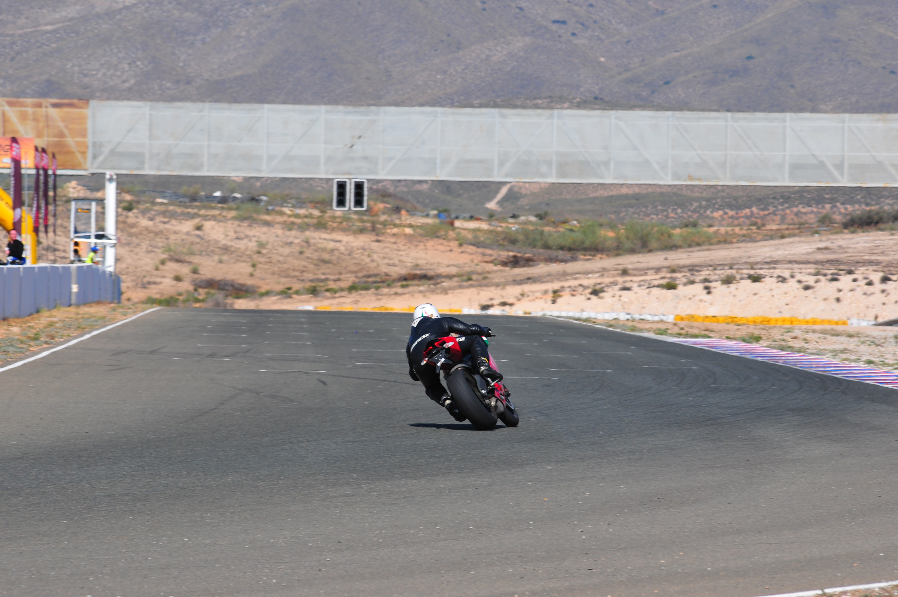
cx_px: 449
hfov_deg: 6.9
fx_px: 7474
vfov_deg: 4.6
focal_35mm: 300
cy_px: 298
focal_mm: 200
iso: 200
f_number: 10
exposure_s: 1/400
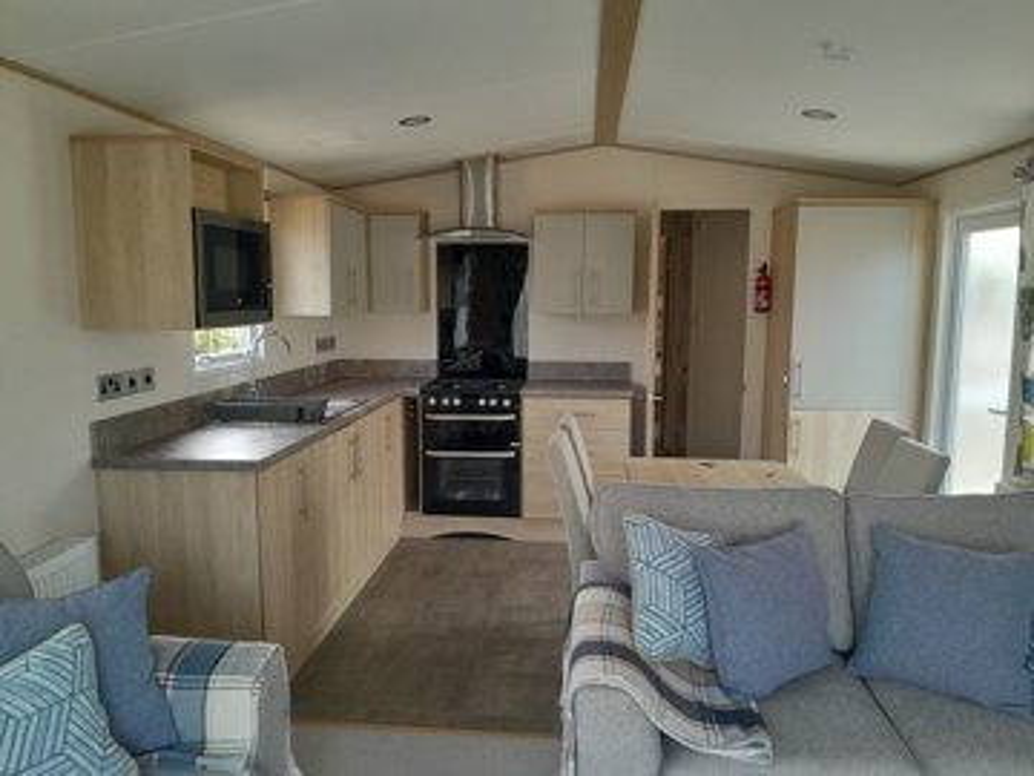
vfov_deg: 53.1
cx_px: 517
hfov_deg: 67.3
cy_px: 388
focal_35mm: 26
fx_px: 777
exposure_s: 1/60
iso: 64
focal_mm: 3.98
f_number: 1.8
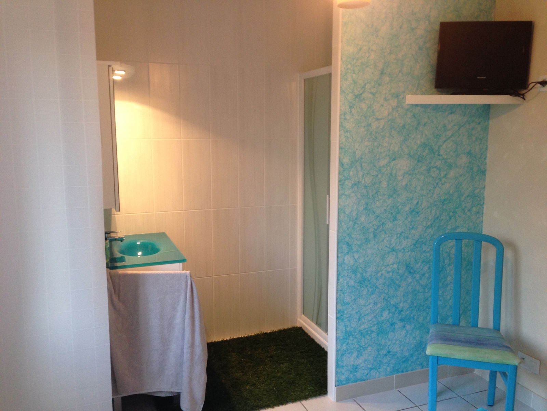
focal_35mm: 33
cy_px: 206
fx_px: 521
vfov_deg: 42.9
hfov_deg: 55.4
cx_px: 274
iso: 125
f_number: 2.4
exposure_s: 1/20
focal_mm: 4.12
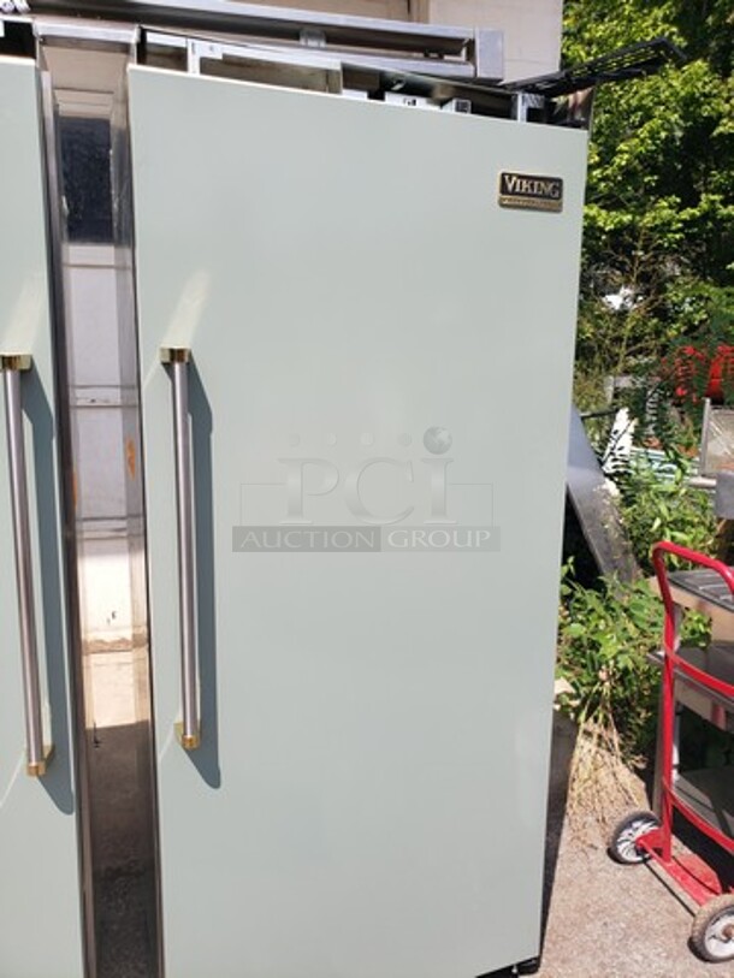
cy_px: 489
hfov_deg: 53.1
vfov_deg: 67.3
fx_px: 735
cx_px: 367
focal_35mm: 26
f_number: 2.4
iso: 50
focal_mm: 4.3
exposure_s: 1/1087
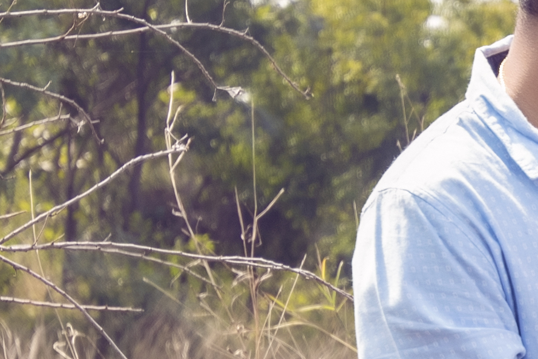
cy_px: 407
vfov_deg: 6.7
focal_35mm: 203
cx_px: 775
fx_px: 3034
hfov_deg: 9.9
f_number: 2.8
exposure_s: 1/1000
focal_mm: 30
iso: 160
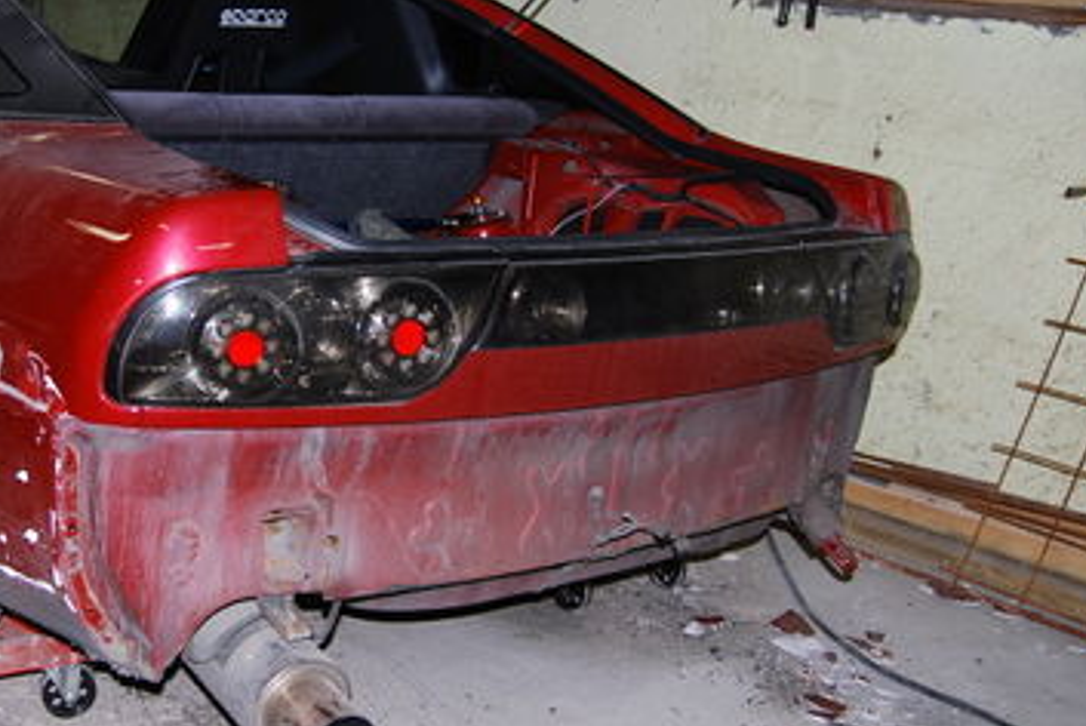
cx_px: 243
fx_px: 1479
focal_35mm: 49
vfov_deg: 27.6
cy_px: 357
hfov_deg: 39.0
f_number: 3.5
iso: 200
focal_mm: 18
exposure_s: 1/50
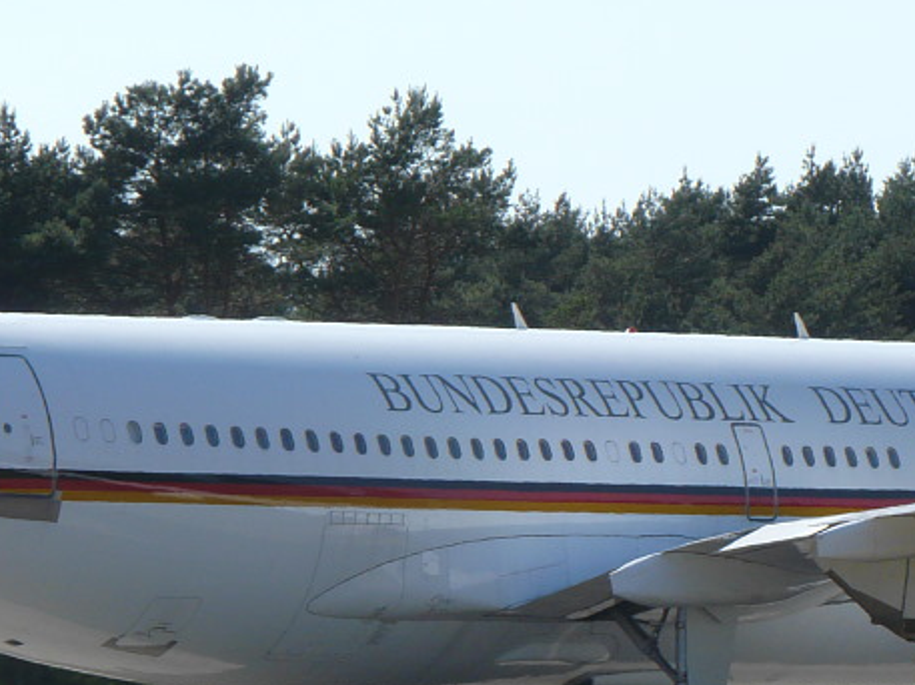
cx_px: 527
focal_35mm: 489
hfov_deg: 4.1
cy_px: 471
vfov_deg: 3.0
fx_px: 12915
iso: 100
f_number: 5.6
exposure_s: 1/400
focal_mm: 35.9
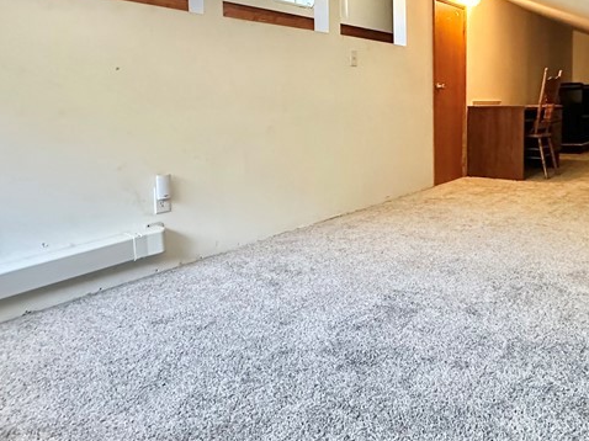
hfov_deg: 59.5
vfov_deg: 46.0
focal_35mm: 30
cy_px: 144
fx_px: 510
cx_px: 354
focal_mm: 2.22
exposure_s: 1/60
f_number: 2.2
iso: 1000
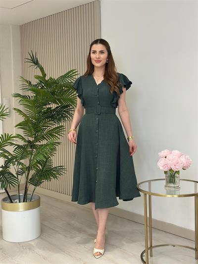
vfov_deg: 39.6
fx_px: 366
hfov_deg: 30.3
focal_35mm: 48
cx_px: 99
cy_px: 132
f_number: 1.78
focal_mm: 6.86
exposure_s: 1/209
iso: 80
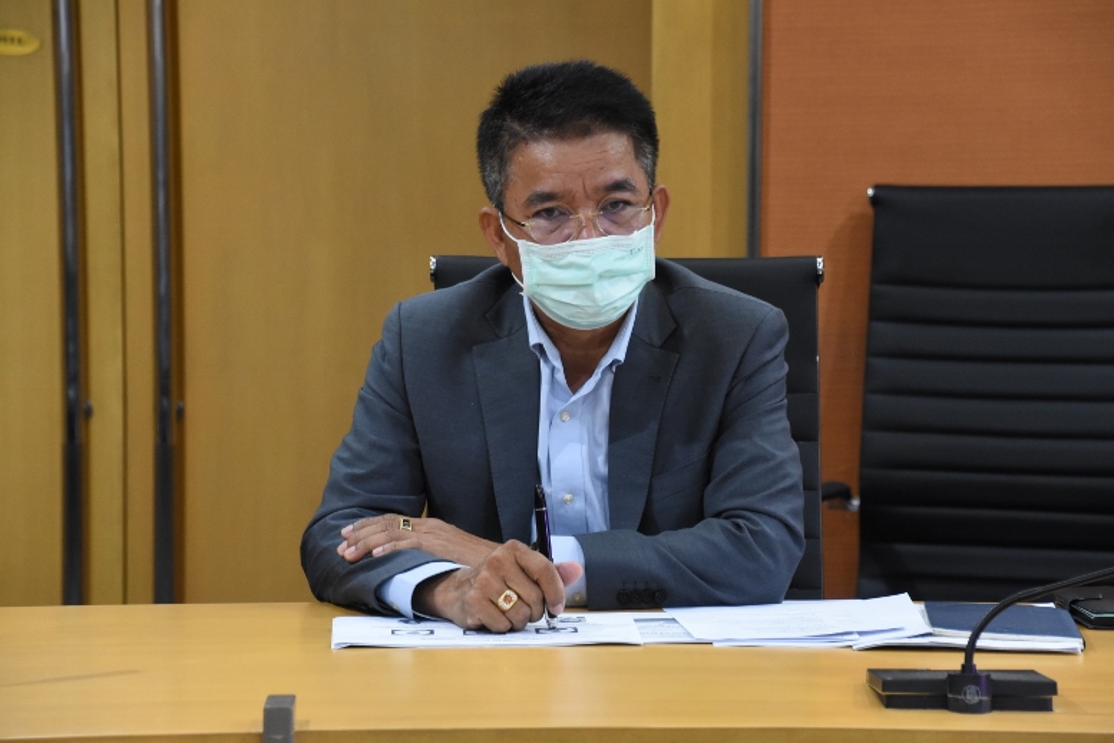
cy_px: 369
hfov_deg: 14.8
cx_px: 572
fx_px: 4301
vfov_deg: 9.9
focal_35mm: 139
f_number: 5.6
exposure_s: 1/50
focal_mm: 90
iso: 2500
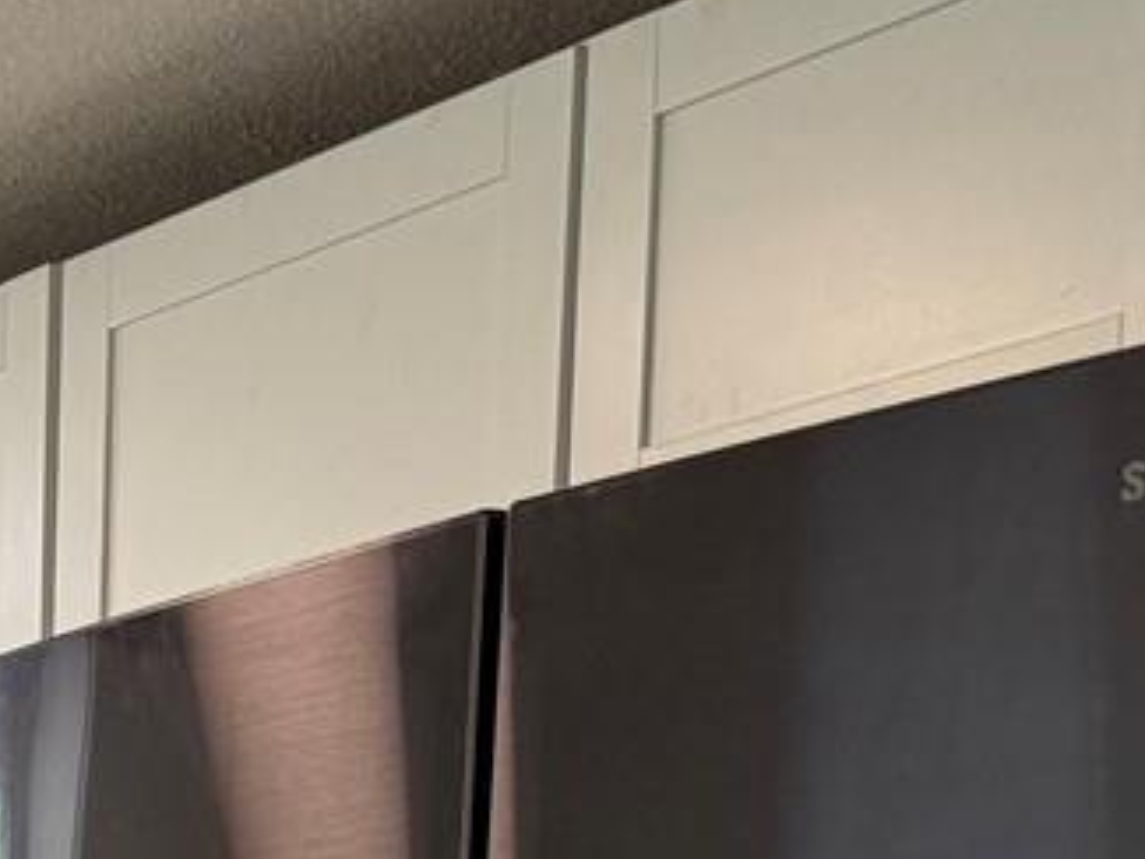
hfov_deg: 14.1
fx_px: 3905
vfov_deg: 10.9
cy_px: 1964
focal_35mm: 118
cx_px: -1110
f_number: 1.78
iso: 160
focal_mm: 6.76
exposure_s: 1/120
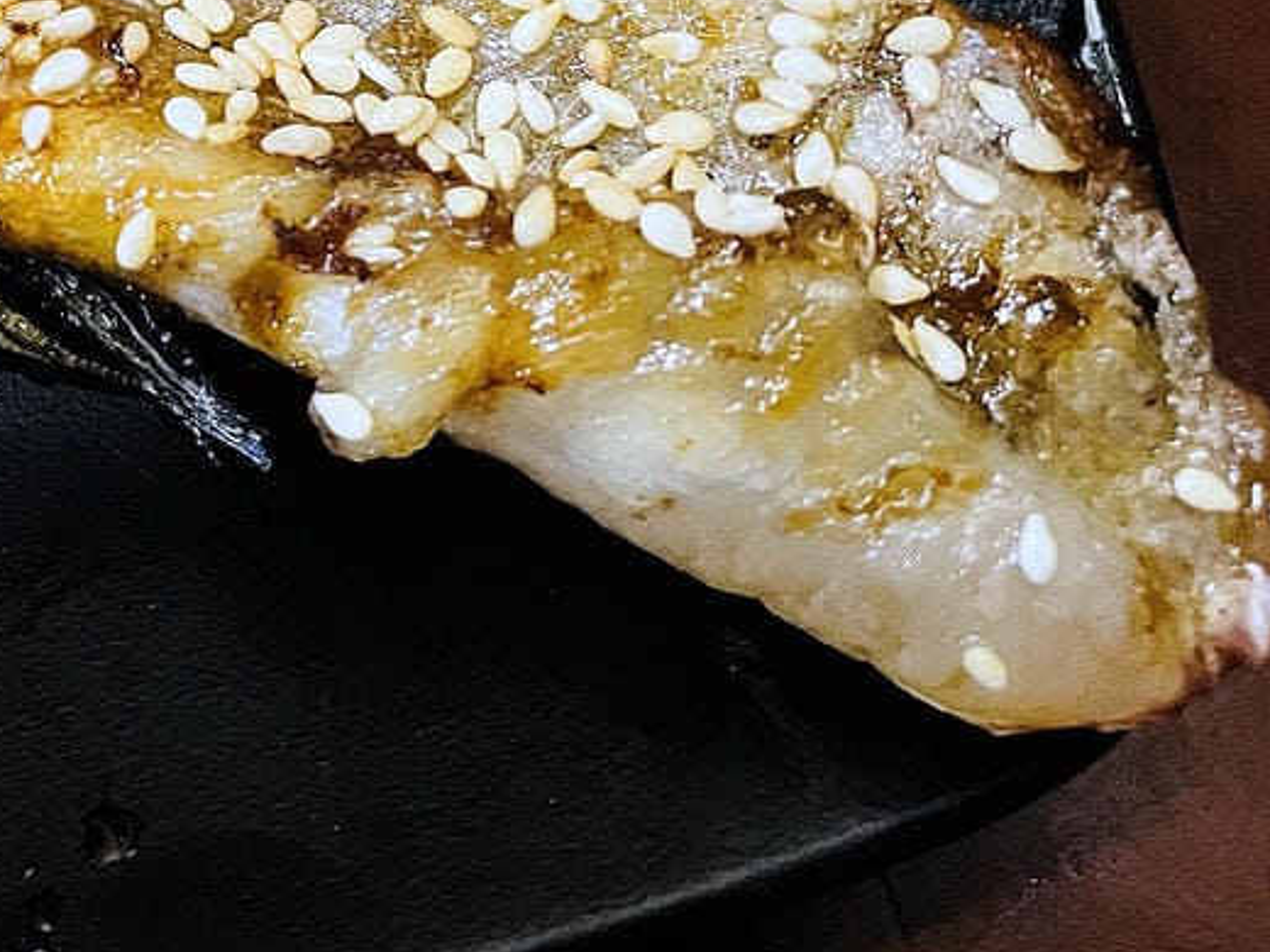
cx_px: -17
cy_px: -112
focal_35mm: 60
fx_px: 2201
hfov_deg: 29.9
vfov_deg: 22.9
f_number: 1.6
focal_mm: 4.2
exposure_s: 1/40
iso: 640
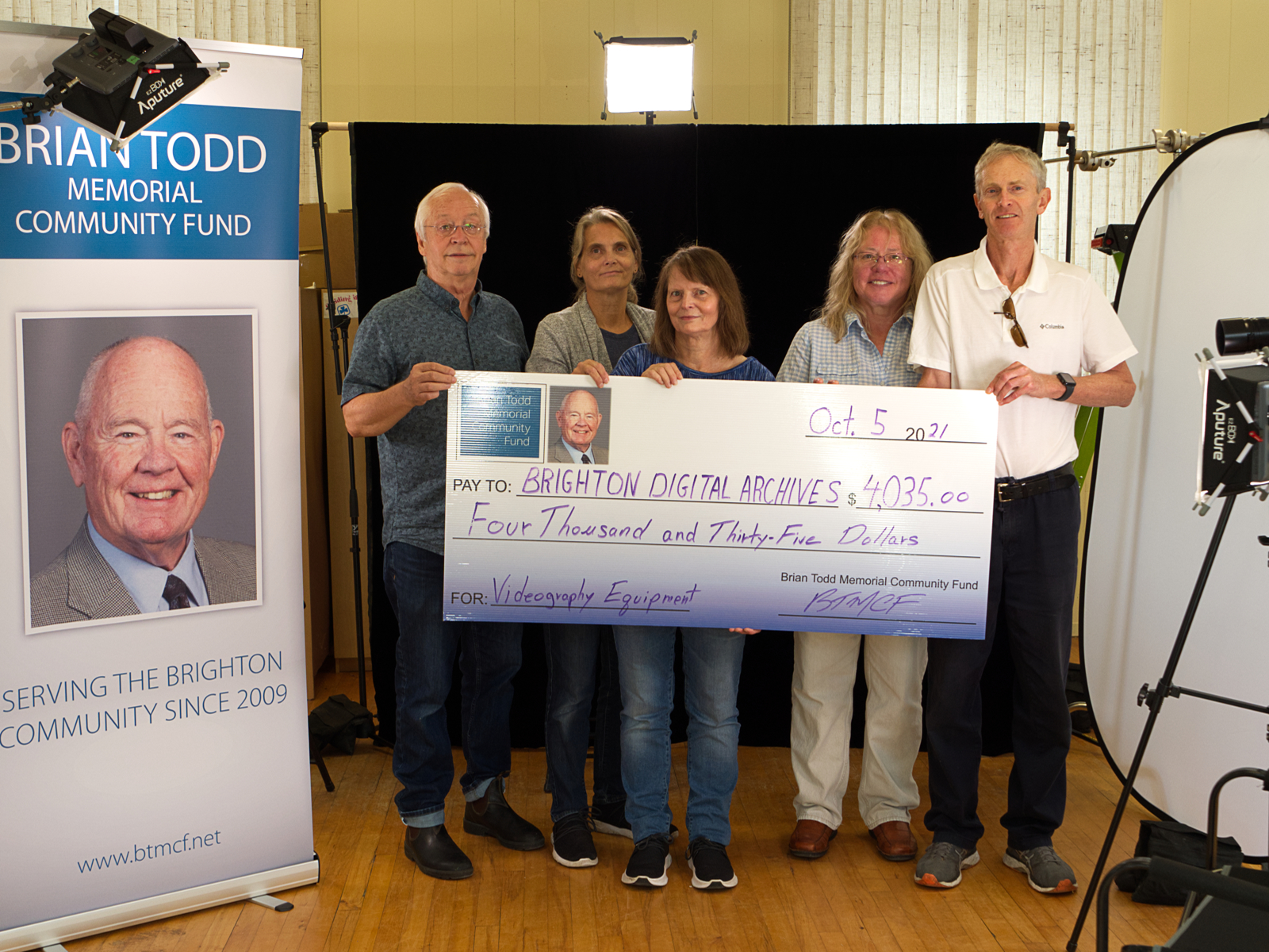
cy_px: 476
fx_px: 1833
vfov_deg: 29.1
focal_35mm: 50
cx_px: 634
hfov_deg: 38.2
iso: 400
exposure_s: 1/100
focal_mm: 23
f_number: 4
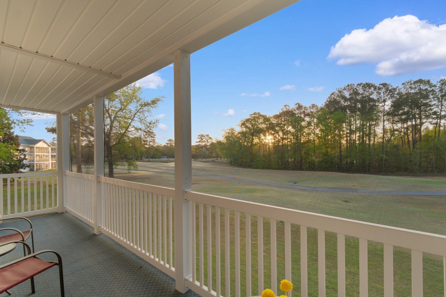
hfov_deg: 100.4
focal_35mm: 15
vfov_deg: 77.3
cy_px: 148
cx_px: 223
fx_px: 186
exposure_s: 1/80
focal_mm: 10
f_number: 4.5
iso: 100
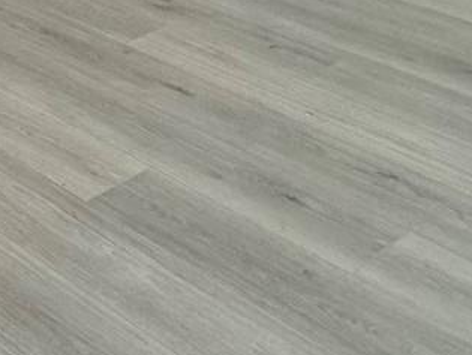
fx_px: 969
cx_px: -438
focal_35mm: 71
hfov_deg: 18.9
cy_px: -425
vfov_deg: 15.1
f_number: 2.2
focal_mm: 2.22
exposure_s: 1/120
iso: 100
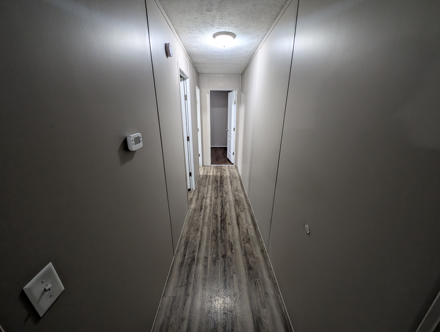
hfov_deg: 110.5
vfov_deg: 94.6
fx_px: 153
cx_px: 220
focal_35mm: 12
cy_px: 166
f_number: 1.95
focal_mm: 2.23
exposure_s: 1/24
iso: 232
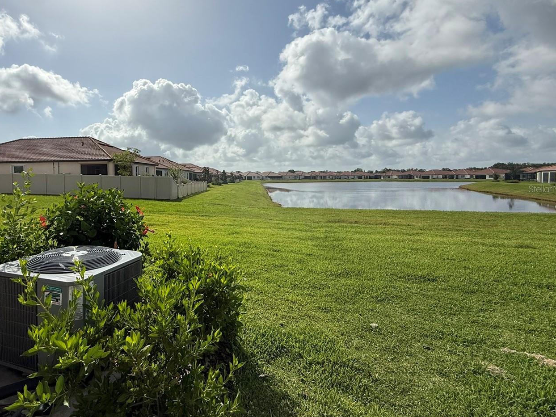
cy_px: 189
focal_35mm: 18
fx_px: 289
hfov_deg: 86.3
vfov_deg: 71.4
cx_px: 213
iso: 50
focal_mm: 2.22
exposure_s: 1/6173
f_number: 2.2
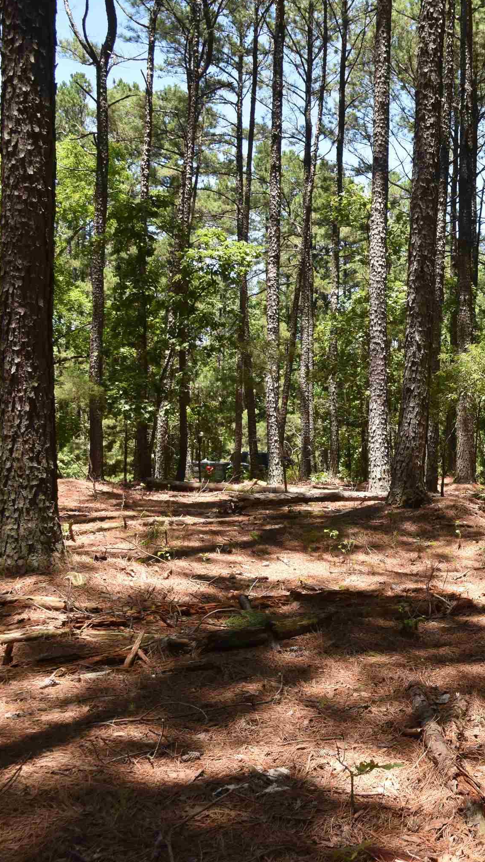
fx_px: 869
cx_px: 595
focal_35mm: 38
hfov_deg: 27.2
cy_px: 430
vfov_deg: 52.8
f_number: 8
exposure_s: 1/320
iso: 800
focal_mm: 16
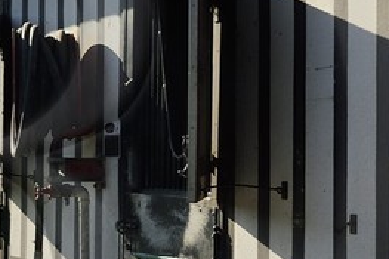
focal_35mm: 146
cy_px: 164
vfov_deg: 9.4
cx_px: -203
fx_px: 1577
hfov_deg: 13.2
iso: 200
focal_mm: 24
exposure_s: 1/400
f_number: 11
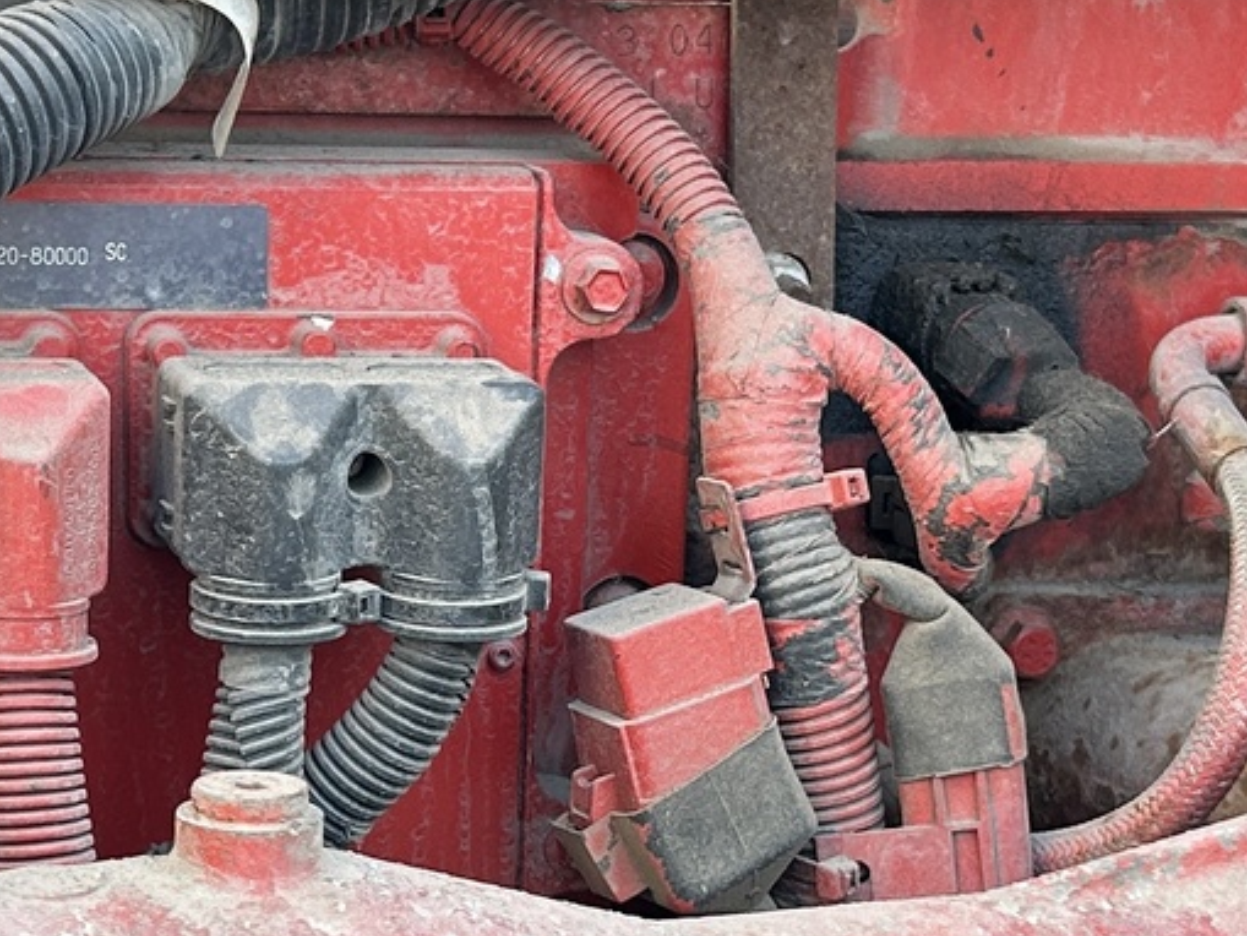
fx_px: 3711
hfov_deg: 19.1
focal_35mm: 103
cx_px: 595
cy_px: 703
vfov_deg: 14.3
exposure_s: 1/121
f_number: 1.5
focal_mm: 5.7
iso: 40
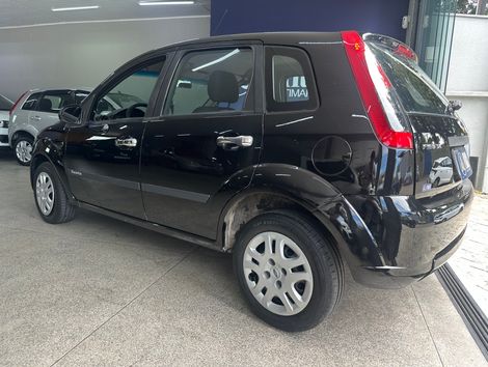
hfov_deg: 71.5
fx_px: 339
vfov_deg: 56.9
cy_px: 184
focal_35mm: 24
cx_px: 244
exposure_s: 1/121
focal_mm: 6.86
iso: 64
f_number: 1.78
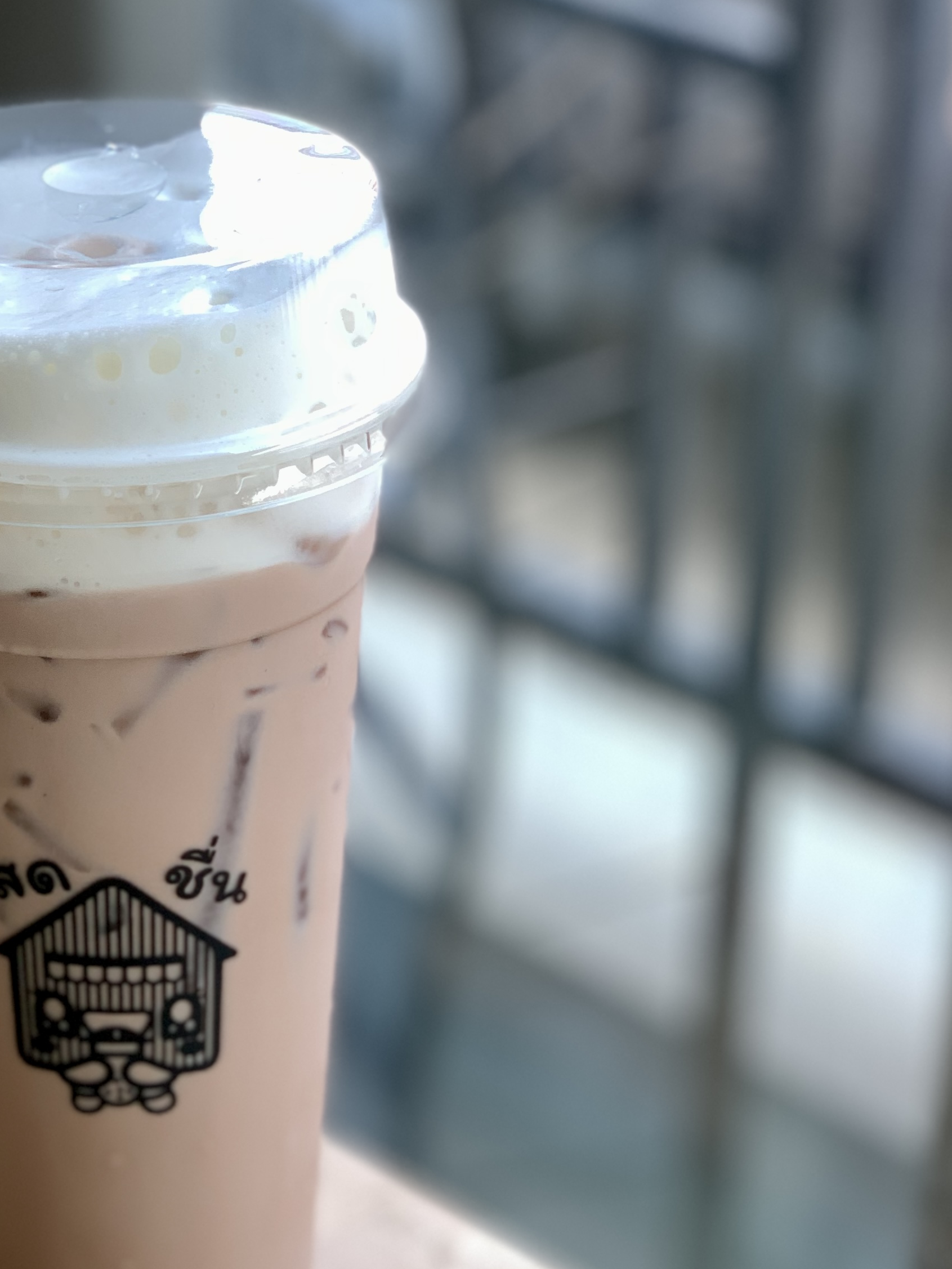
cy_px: 682
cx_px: 135
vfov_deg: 21.1
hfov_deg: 15.7
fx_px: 3410
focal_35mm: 93
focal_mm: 6
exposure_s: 1/122
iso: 40
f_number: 2.4
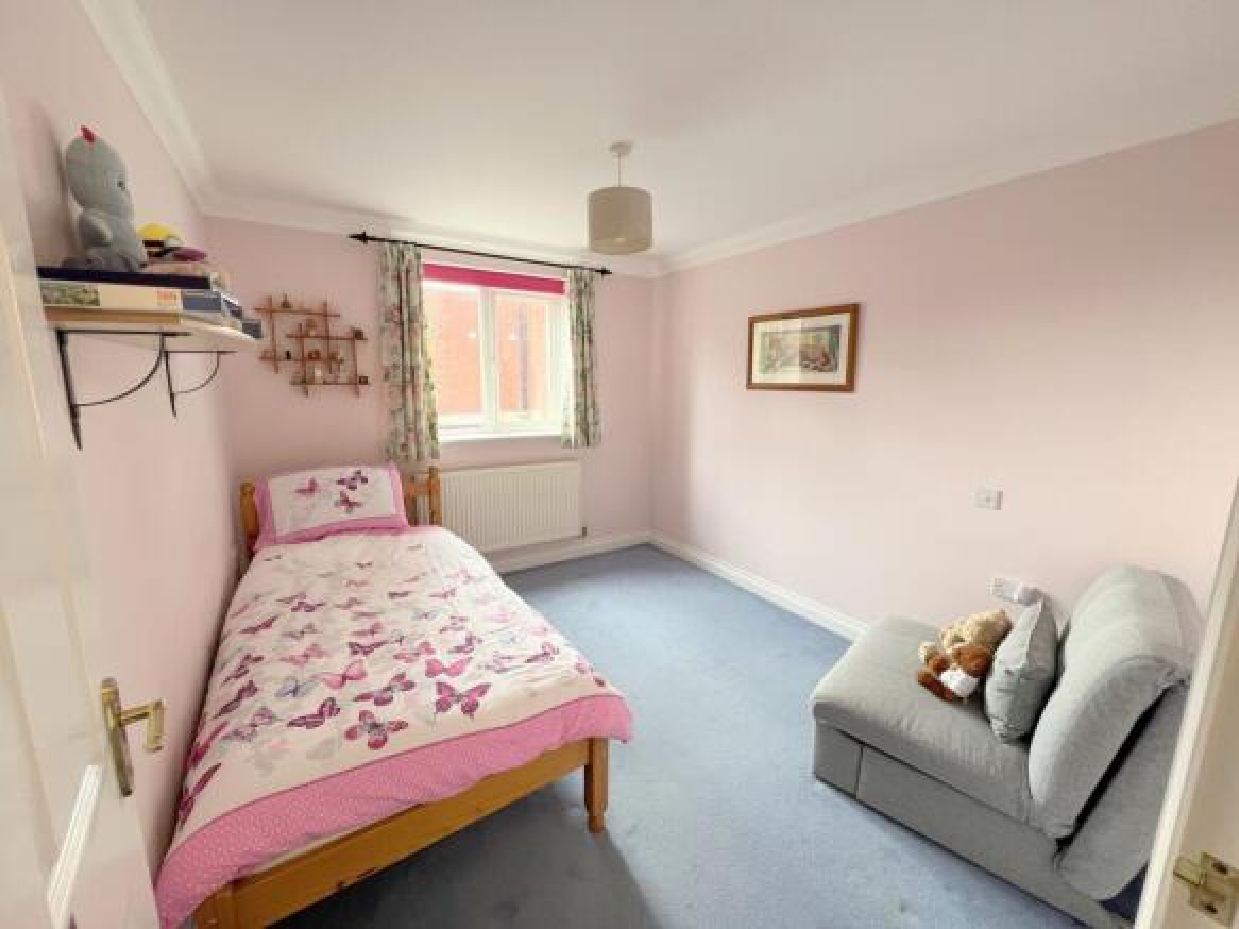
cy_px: 464
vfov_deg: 89.9
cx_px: 620
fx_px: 465
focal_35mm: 13
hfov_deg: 106.2
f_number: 1.8
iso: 100
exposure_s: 1/100
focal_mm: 1.57
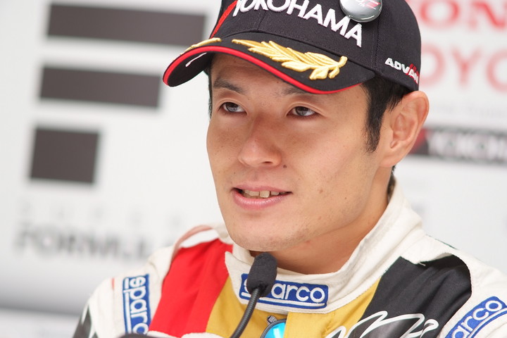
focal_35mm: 270
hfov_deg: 7.6
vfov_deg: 5.1
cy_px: 169
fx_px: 3802
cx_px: 254
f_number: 2.8
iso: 400
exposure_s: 1/250
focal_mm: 180
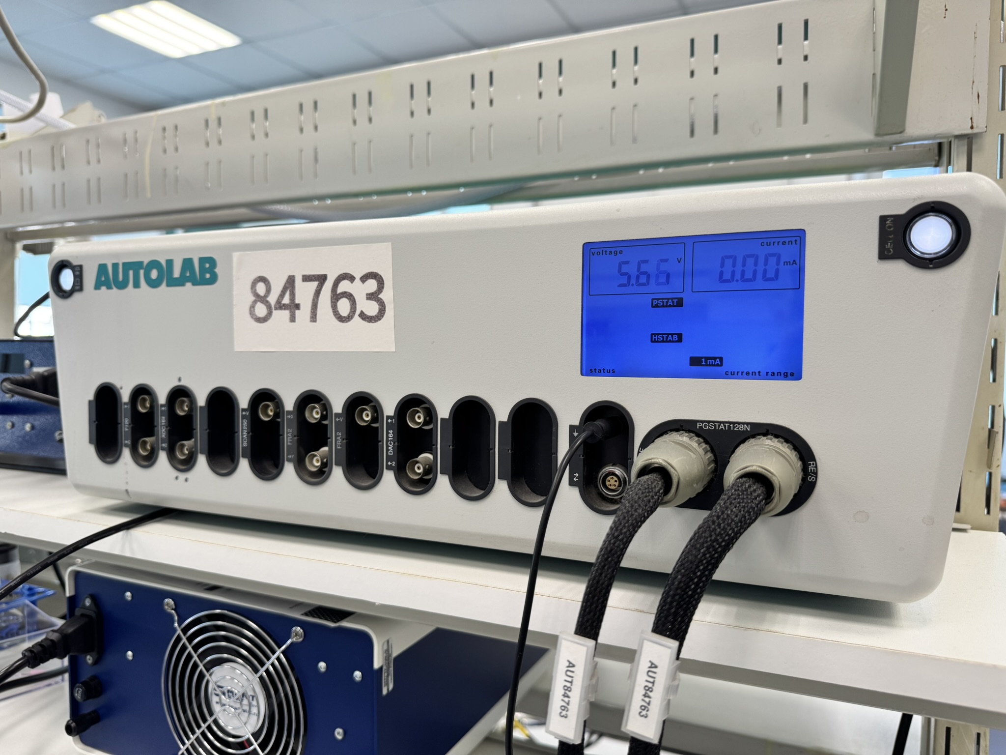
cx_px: 503
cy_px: 378
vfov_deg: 56.8
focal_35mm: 24
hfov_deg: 71.6
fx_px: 697
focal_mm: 6.76
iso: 100
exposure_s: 1/100
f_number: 1.78
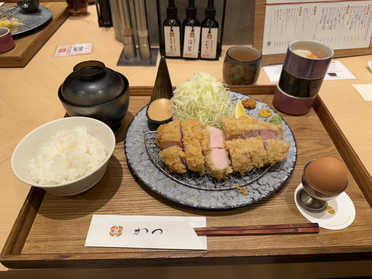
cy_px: 140
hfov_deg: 71.6
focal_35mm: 24
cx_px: 186
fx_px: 258
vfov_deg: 56.8
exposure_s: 1/120
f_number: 1.78
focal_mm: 6.76
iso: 64
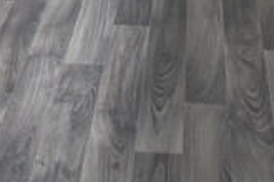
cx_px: 138
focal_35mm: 93
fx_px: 708
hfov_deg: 21.9
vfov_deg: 10.6
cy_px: -353
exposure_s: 1/80
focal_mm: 10
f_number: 4.5
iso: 800
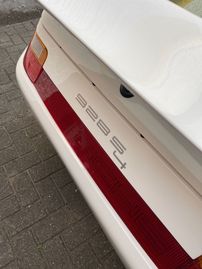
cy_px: 134
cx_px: 101
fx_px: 202
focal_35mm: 26
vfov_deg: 67.3
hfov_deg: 53.1
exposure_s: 1/397
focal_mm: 5.1
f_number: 1.6
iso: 32
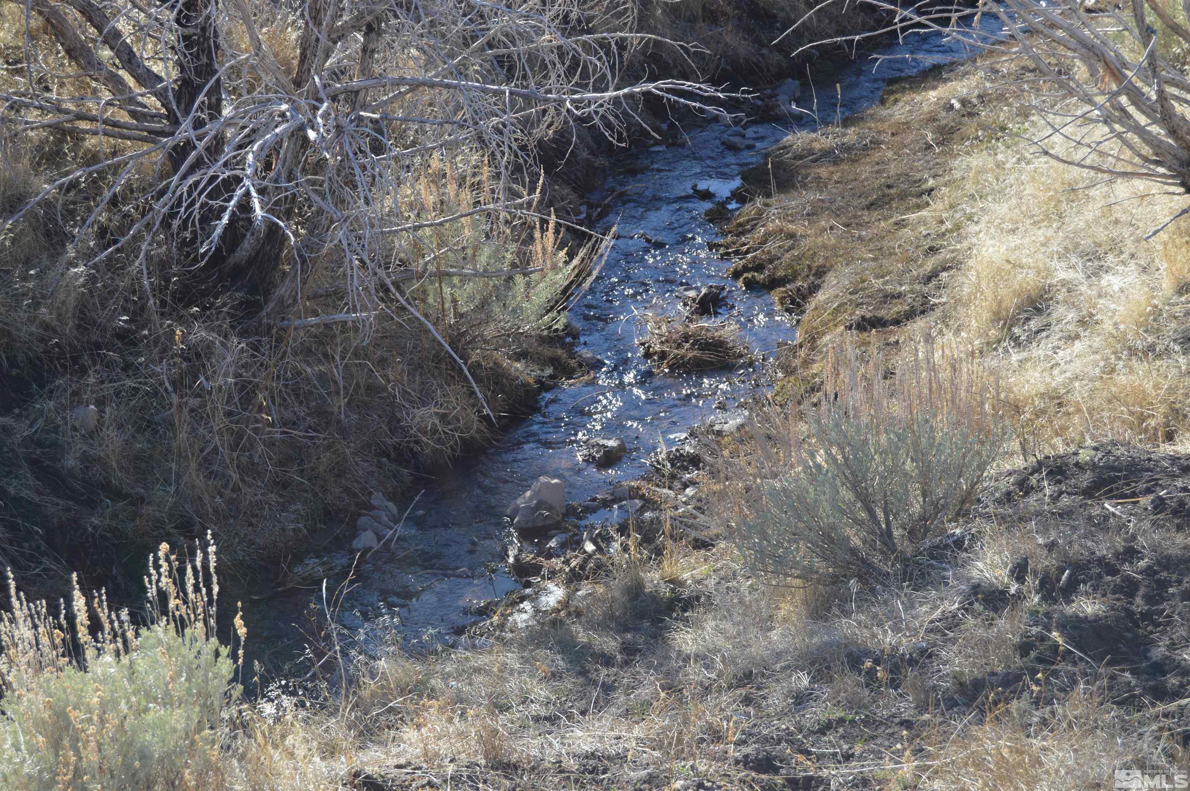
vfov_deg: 19.7
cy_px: 396
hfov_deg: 29.3
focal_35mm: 69
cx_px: 595
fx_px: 2279
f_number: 6.3
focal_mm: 46
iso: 100
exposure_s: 1/160
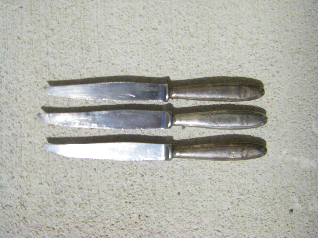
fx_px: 349
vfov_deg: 37.7
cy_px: 119
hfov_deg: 49.0
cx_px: 159
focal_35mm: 38
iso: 64
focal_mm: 6.3
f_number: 7
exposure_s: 1/400
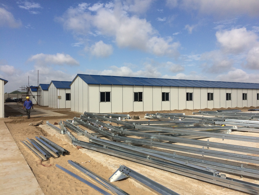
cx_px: 130
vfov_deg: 48.2
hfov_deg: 61.7
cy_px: 98
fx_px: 217
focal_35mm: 29
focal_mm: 4.15
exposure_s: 1/4115
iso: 32
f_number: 2.2
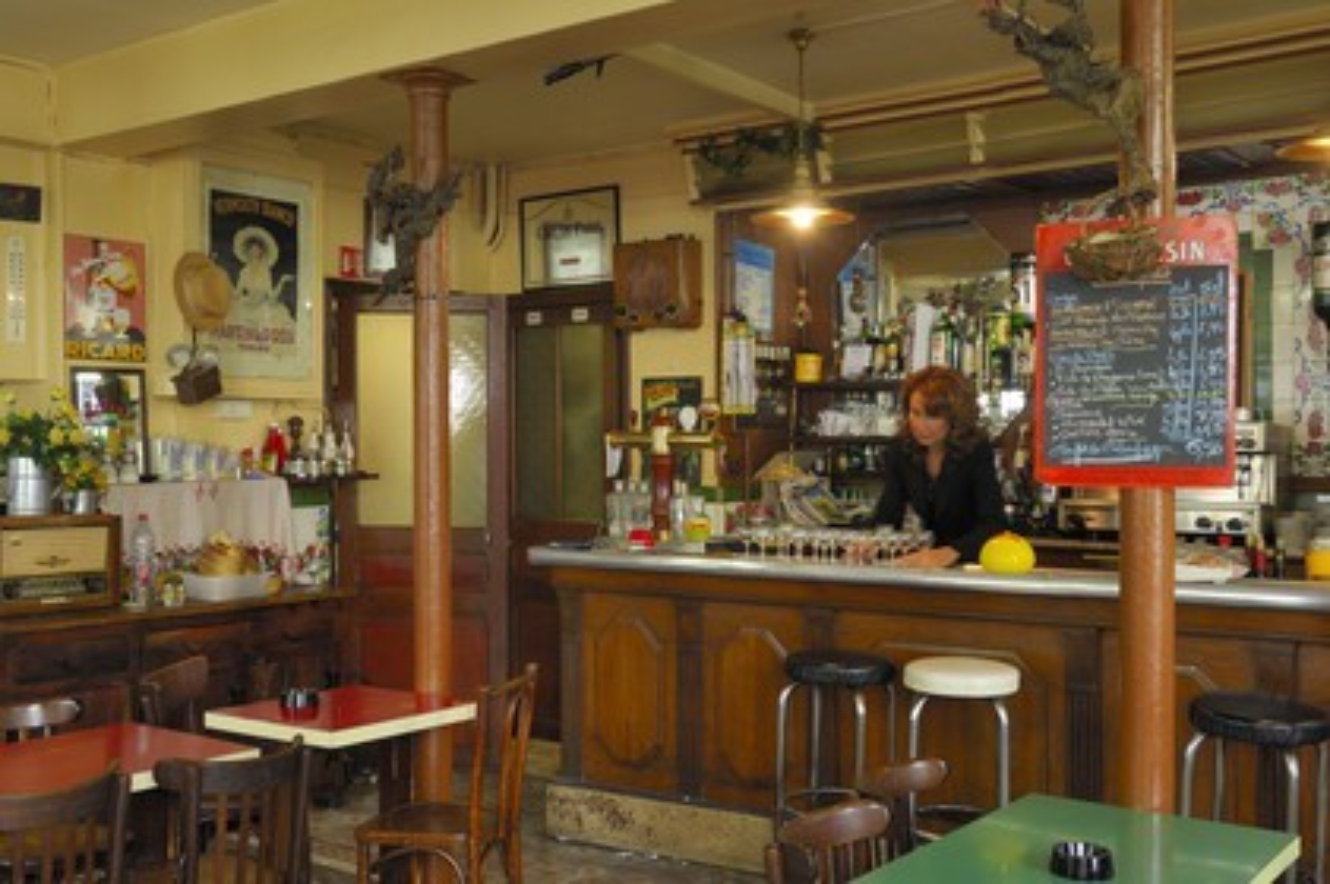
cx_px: 665
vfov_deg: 35.4
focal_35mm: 38
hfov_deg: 51.3
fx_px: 1384
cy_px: 442
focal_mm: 25
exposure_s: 1/5
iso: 160
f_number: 5
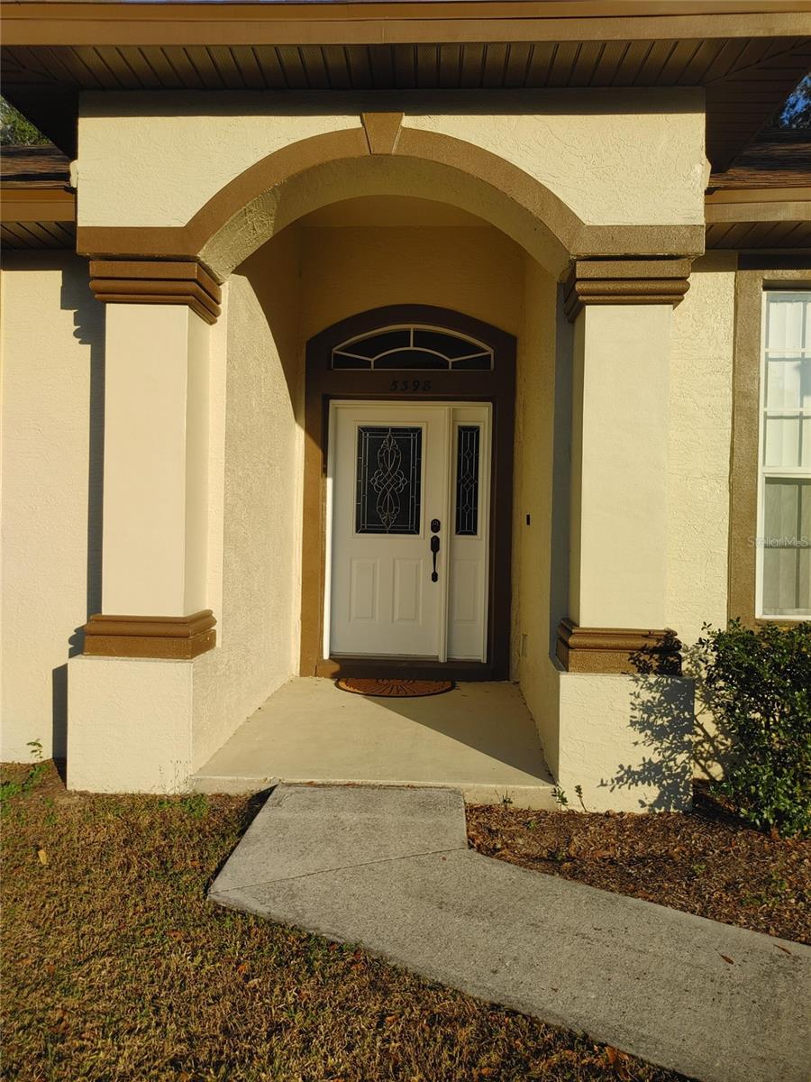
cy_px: 541
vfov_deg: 67.3
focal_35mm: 26
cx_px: 406
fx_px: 812
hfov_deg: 53.1
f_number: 1.8
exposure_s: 1/2778
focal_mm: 5.58
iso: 50
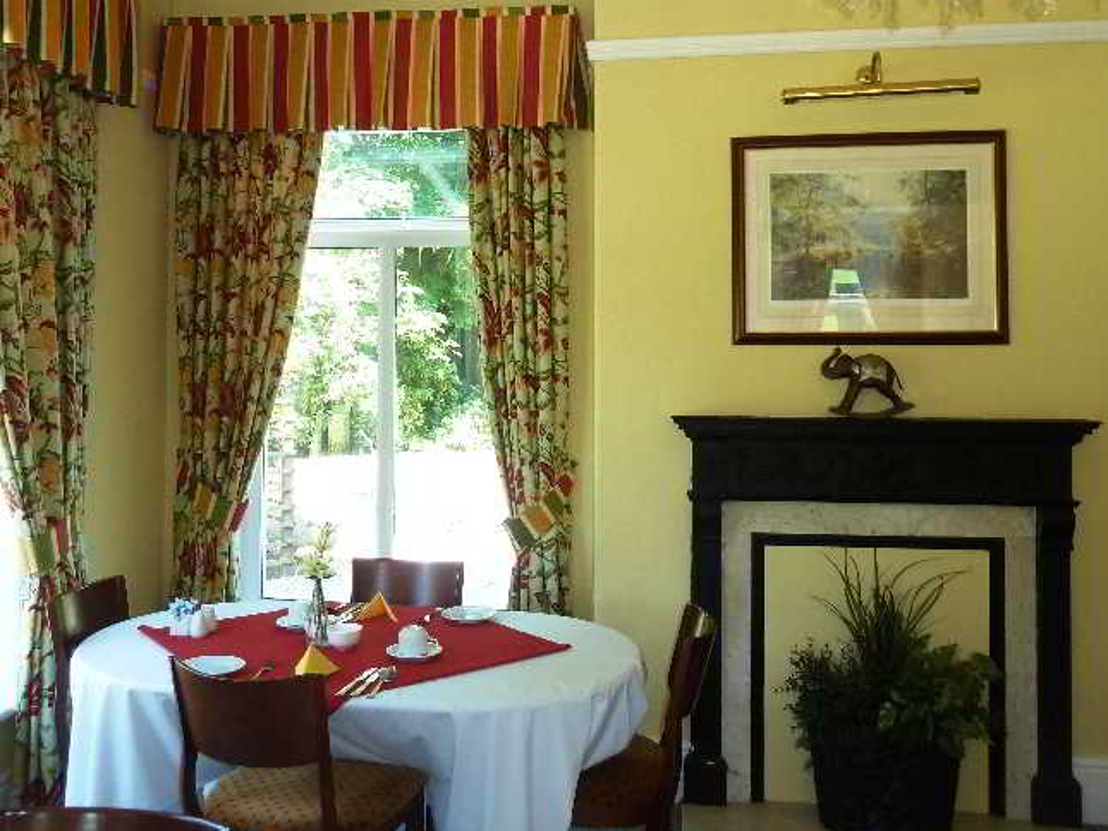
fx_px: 992
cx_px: 522
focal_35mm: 31
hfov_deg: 58.3
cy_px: 321
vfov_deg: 45.1
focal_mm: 4.1
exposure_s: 1/30
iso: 125
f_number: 3.3
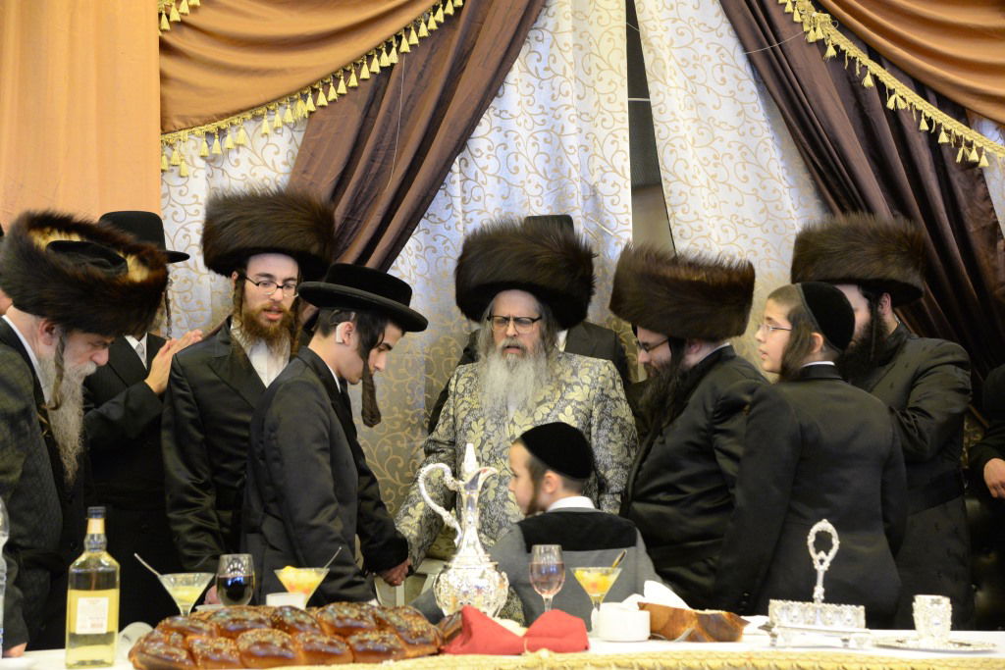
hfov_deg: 34.5
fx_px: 1619
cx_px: 502
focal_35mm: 58
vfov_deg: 23.4
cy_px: 335
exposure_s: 1/60
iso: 4000
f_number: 4.5
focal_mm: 58
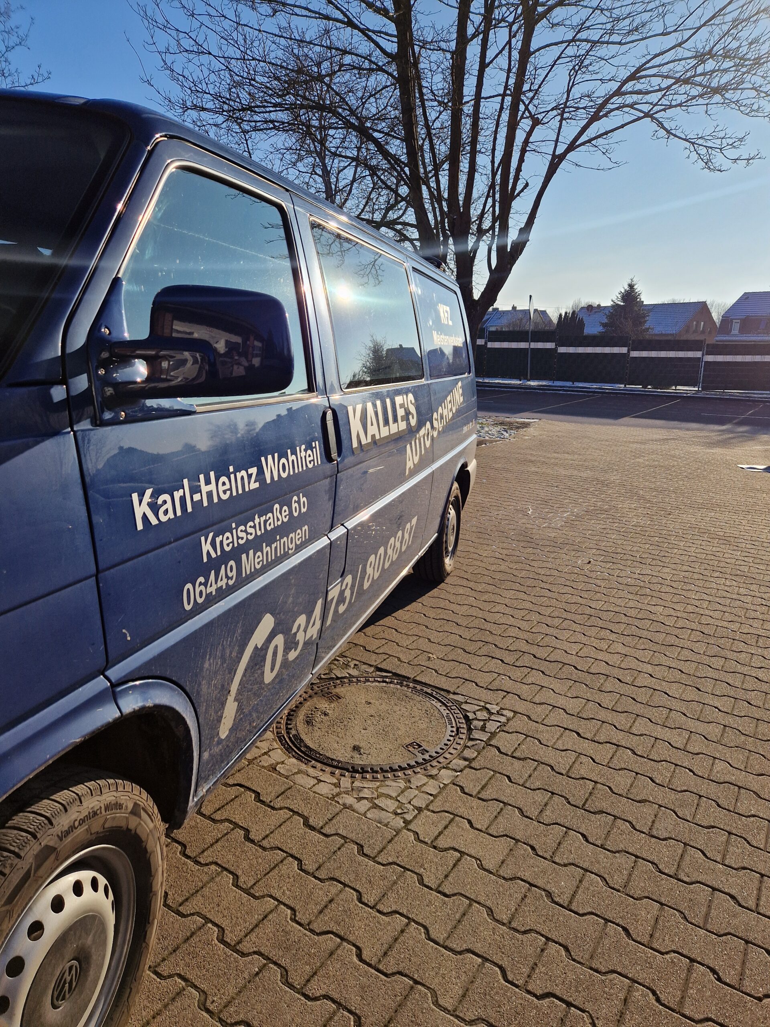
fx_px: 682
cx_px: 385
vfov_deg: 73.9
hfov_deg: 58.9
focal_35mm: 23
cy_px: 514
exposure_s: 1/2520
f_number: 1.8
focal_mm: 5.4
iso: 50
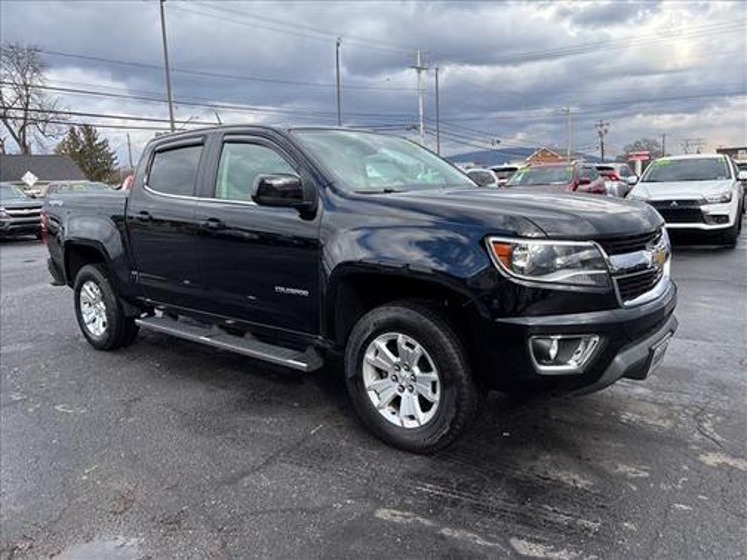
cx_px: 374
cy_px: 280
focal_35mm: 26
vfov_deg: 53.1
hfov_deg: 67.3
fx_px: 561
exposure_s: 1/1381
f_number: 1.6
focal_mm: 5.96
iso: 50
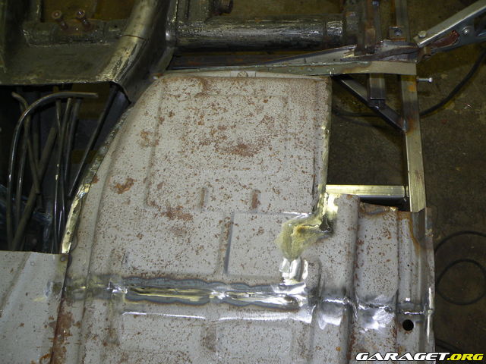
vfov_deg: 39.7
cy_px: 182
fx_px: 505
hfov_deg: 51.4
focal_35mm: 36
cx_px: 243
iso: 100
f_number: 2.8
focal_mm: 6
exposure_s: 1/30
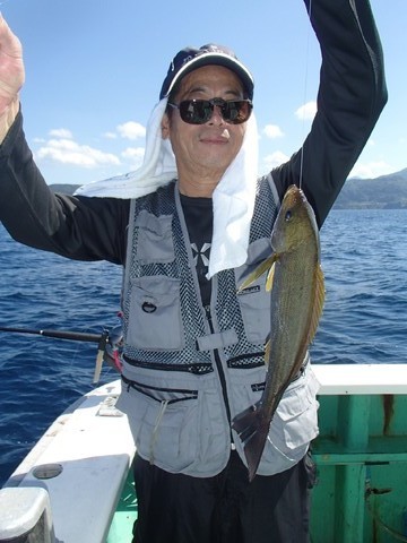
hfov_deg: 49.7
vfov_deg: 63.4
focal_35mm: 28
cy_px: 272
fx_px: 439
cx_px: 204
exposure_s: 1/640
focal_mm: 5
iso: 100
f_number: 3.9
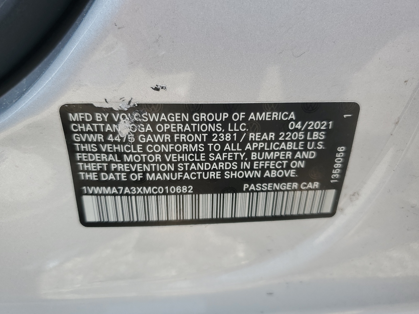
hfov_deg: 67.3
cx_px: 210
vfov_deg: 53.1
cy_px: 157
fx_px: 315
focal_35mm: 26
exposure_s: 1/526
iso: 50
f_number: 1.5
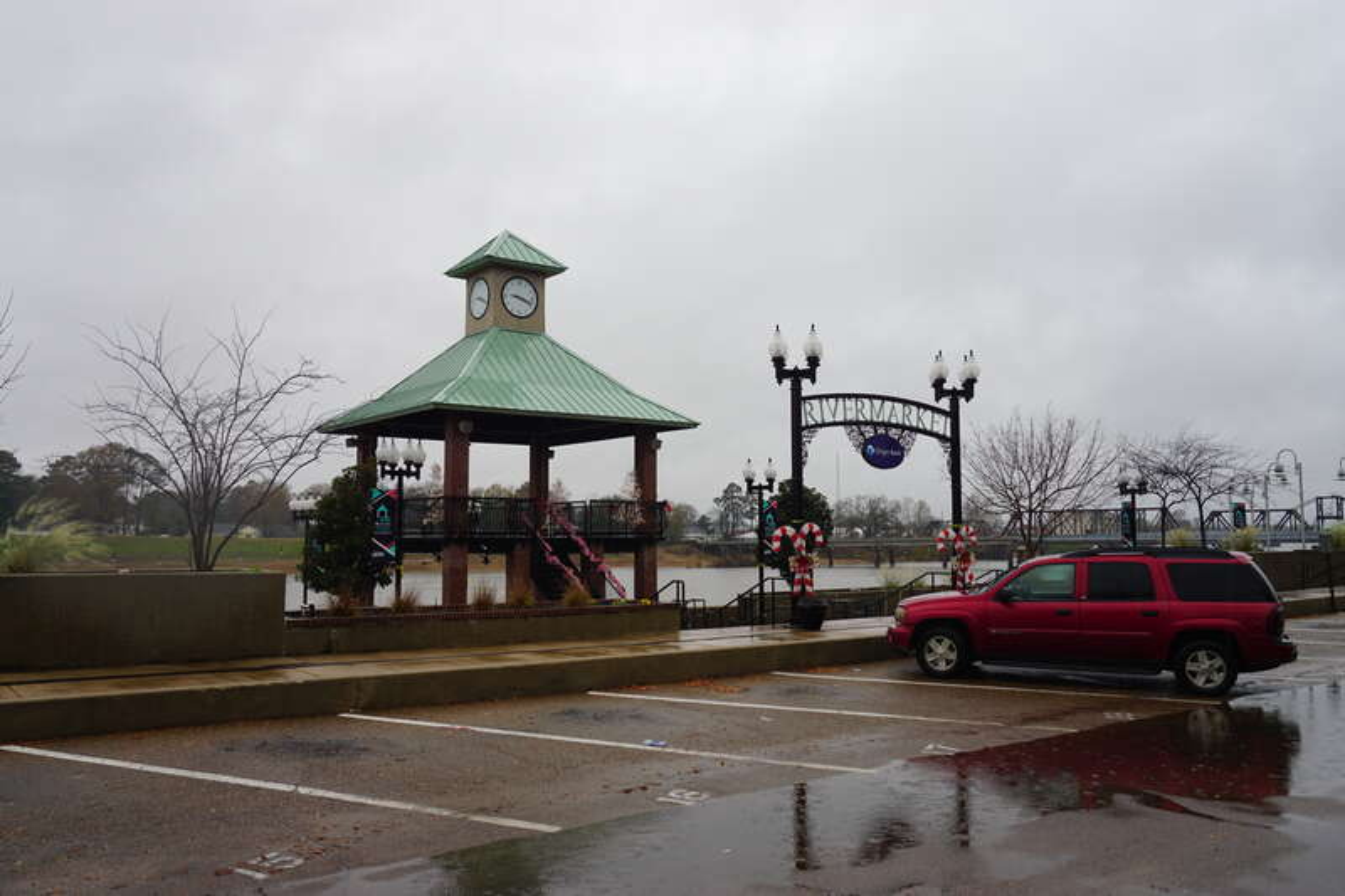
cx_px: 672
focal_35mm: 30
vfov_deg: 43.6
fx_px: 1121
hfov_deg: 61.9
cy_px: 448
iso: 100
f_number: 7.1
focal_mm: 20
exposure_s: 1/80
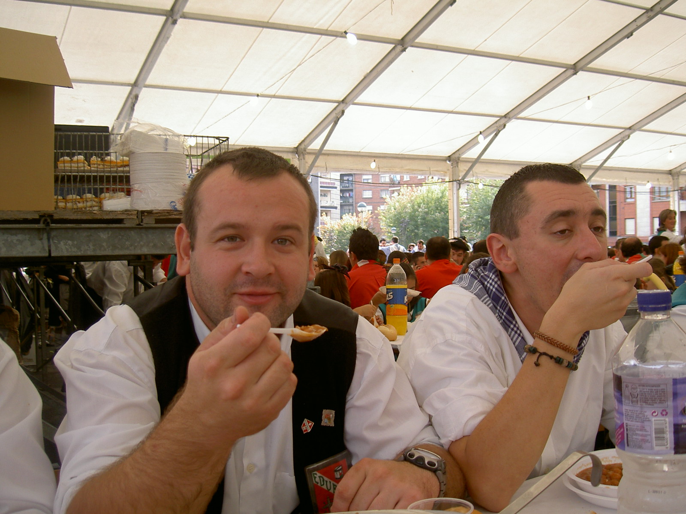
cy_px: 257
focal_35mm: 39
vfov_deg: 36.8
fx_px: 773
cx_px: 343
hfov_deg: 47.9
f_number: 2.8
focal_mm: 8
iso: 100
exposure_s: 1/167
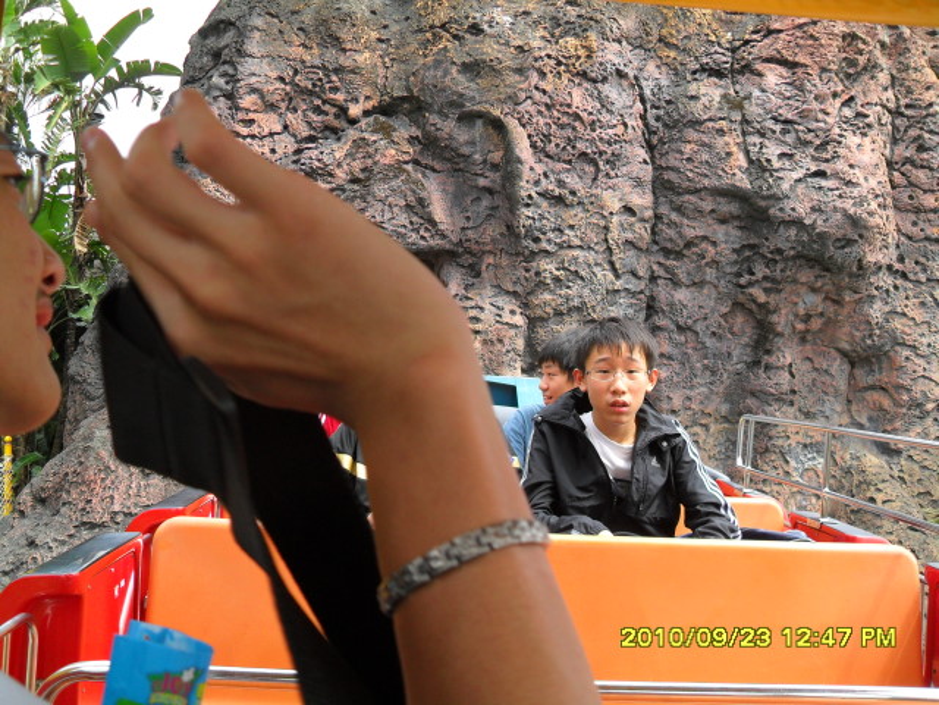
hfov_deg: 52.6
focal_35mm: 35
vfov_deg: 40.7
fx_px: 949
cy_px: 352
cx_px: 470
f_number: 2.8
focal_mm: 6.2
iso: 100
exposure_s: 1/350
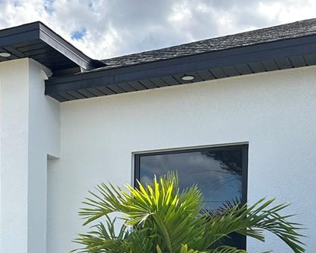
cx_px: 72
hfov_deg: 31.8
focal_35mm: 58
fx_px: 542
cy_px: 253
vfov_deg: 25.0
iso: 80
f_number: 1.78
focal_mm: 6.86
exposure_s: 1/2525
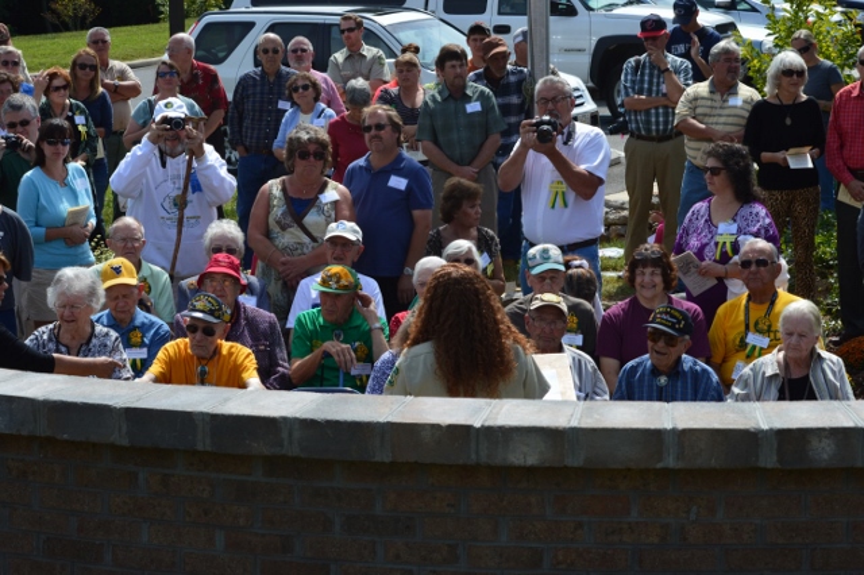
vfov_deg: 13.0
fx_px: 2519
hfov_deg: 19.5
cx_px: 432
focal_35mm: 105
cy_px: 288
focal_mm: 70
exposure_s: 1/400
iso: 400
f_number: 11
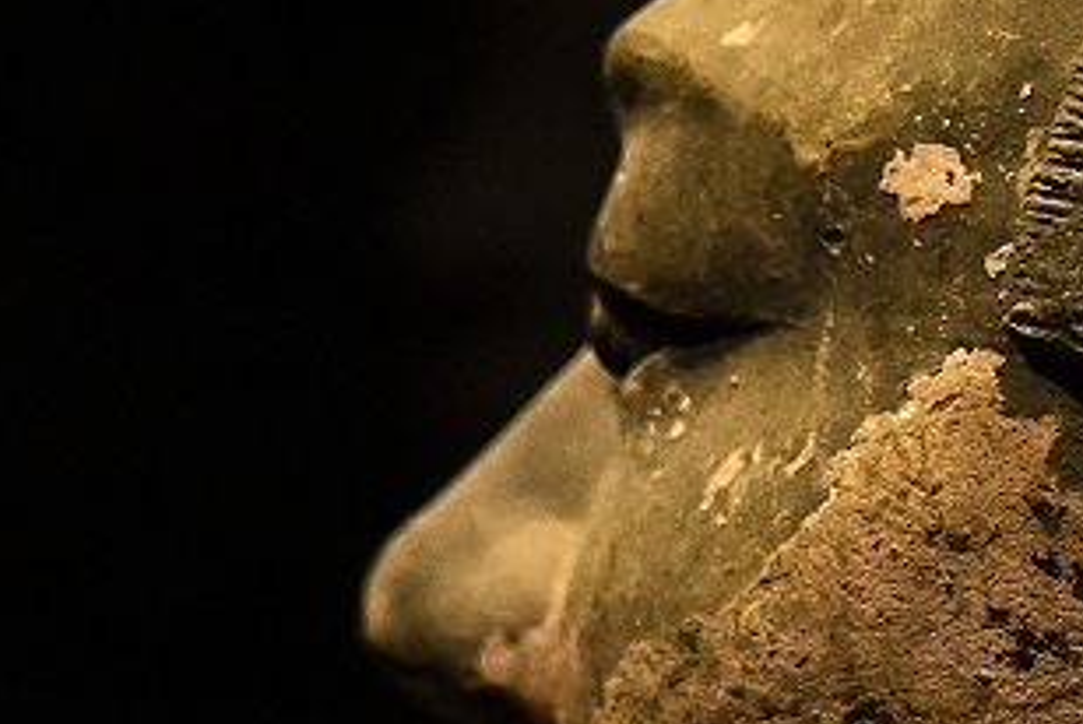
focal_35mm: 381
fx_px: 11472
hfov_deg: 5.4
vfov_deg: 3.6
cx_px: 833
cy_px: 617
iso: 3200
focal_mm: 73
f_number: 4
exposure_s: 1/100
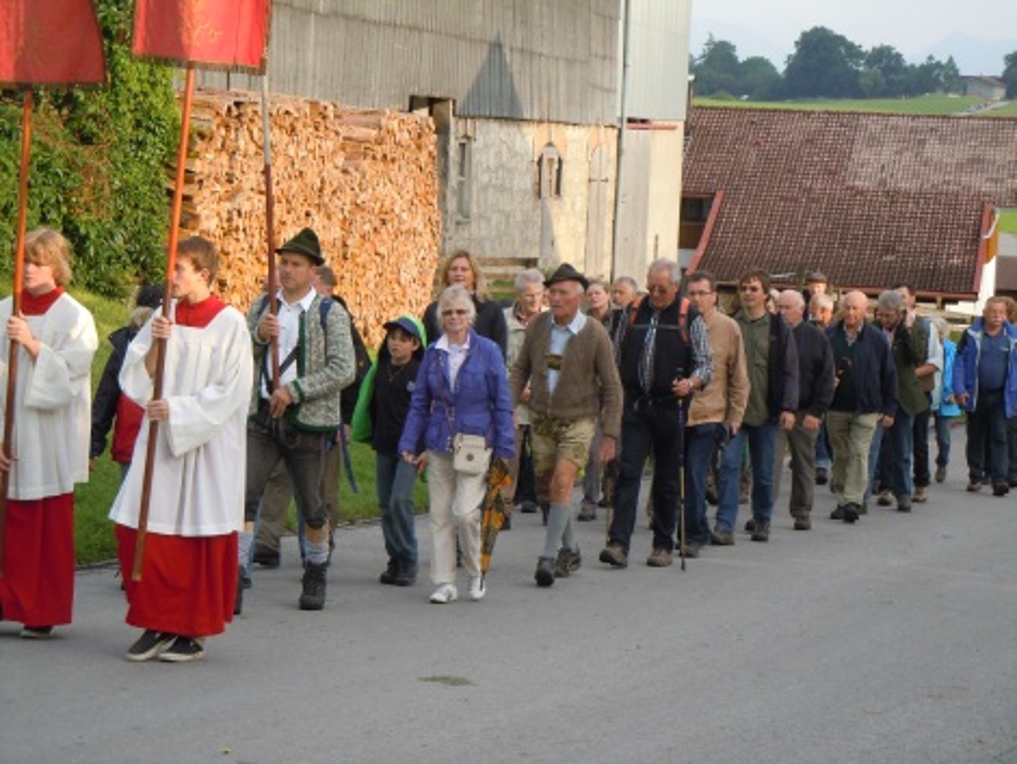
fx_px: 2998
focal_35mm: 102
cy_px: 382
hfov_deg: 19.3
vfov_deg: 14.5
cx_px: 508
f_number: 4.5
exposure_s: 1/160
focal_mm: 18.3
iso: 100
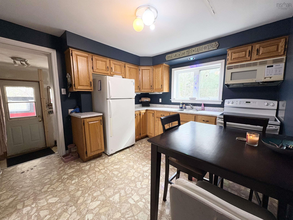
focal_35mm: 14
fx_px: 119
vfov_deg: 85.7
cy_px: 110
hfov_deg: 102.1
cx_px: 146
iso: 200
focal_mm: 2.22
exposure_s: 1/60
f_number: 2.2
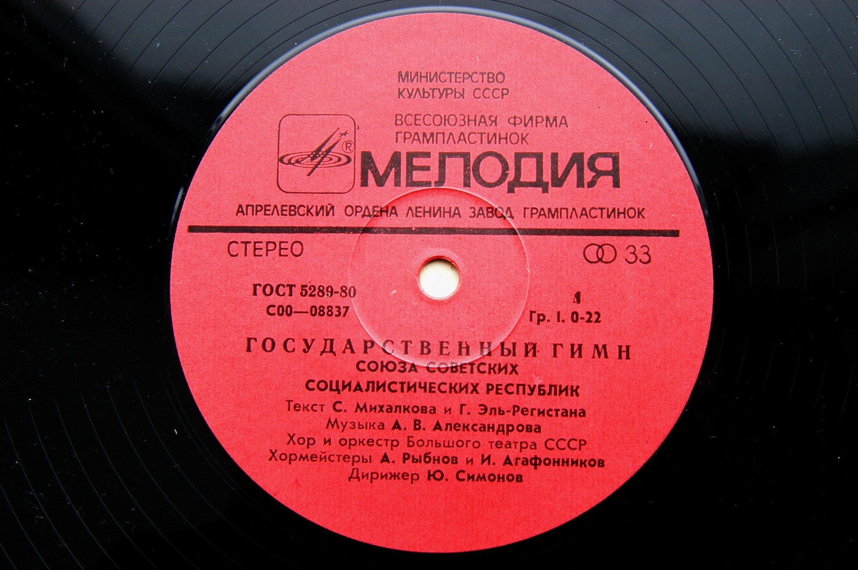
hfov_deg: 37.9
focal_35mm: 52
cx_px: 429
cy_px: 285
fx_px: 1250
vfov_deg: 25.7
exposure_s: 1/125
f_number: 5.6
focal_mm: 35
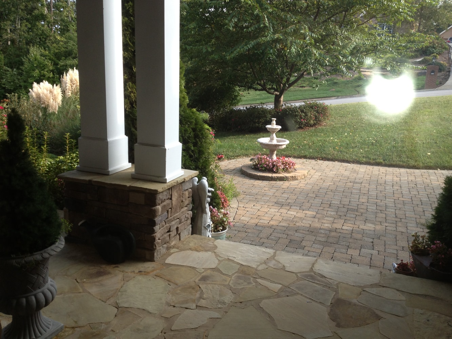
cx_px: 226
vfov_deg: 40.7
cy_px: 170
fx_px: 457
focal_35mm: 35
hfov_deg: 52.6
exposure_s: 1/280
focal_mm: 4.28
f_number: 2.4
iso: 50
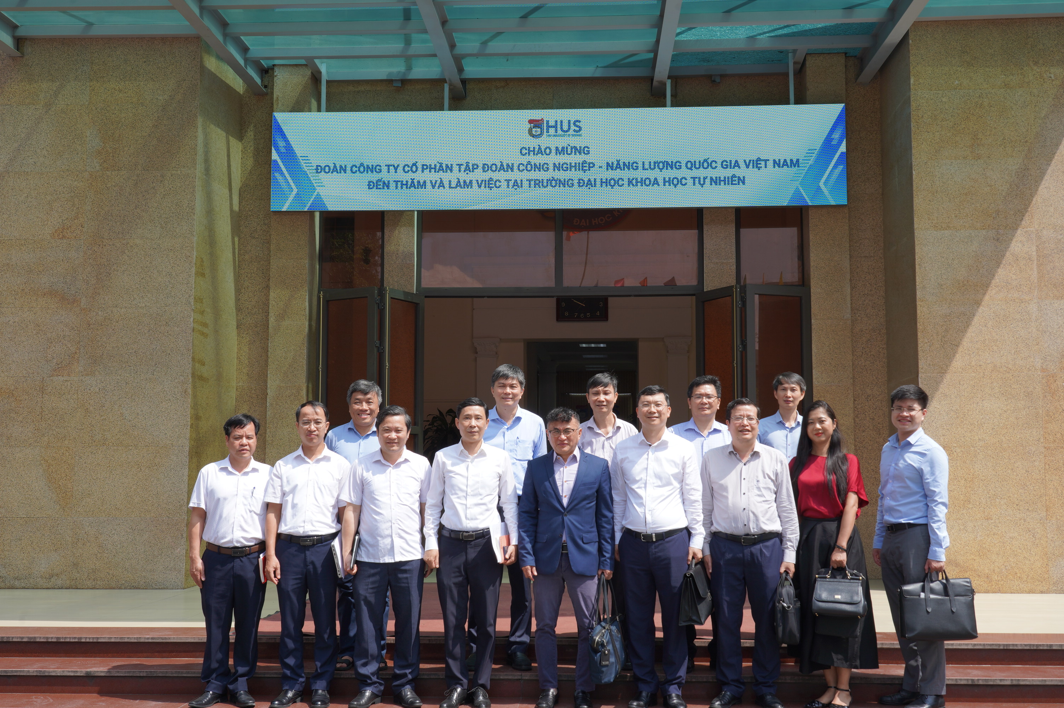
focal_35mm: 38
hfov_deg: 50.7
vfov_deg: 35.0
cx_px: 532
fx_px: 1122
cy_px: 354
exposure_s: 1/60
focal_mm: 38
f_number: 13
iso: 100
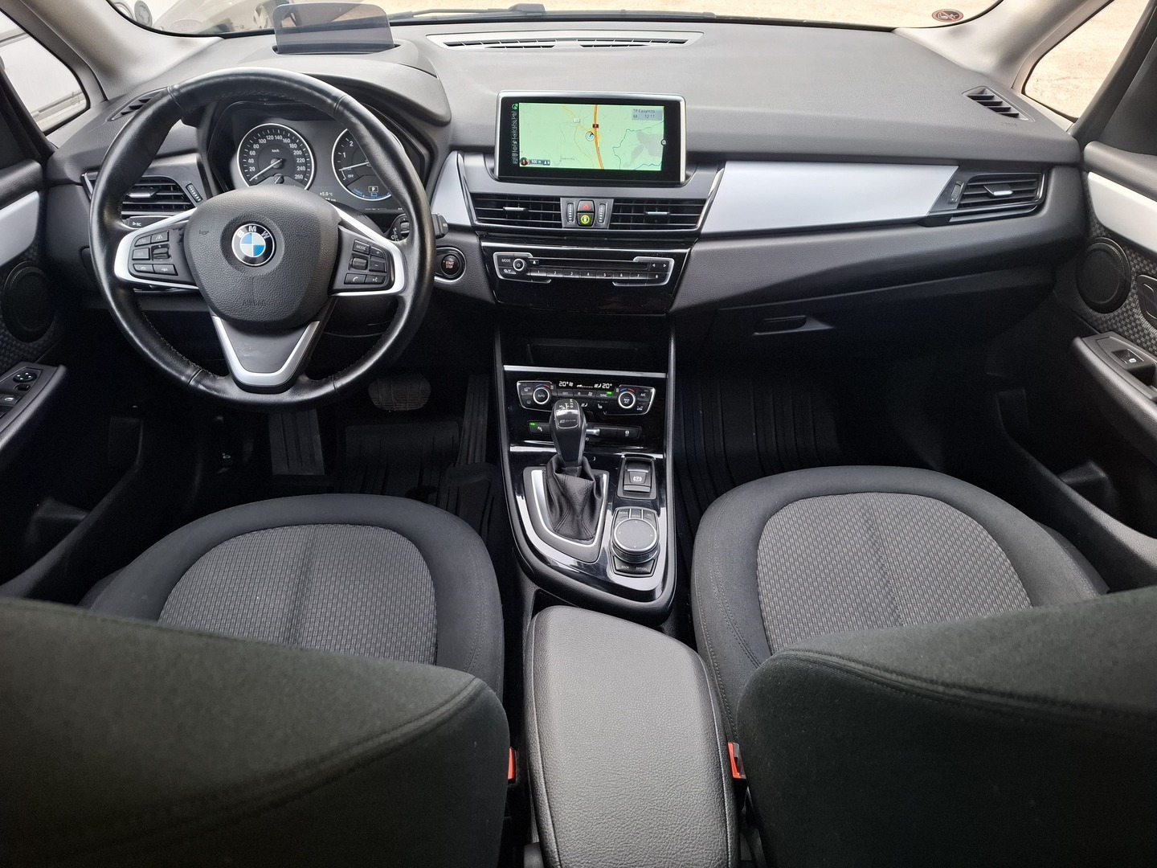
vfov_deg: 58.9
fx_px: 769
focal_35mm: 23
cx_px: 578
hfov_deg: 73.9
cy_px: 434
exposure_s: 1/120
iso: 100
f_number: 1.8
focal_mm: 5.54
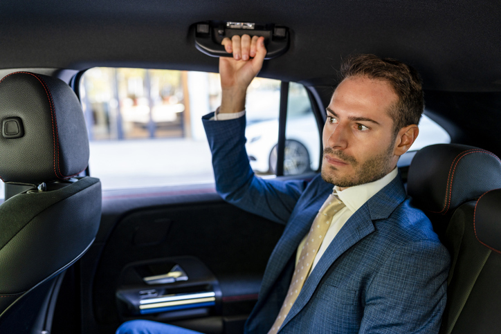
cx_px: 250
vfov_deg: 37.9
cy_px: 167
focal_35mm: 35
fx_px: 487
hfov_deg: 54.4
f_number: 2.2
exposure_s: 1/125
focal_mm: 35
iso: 320
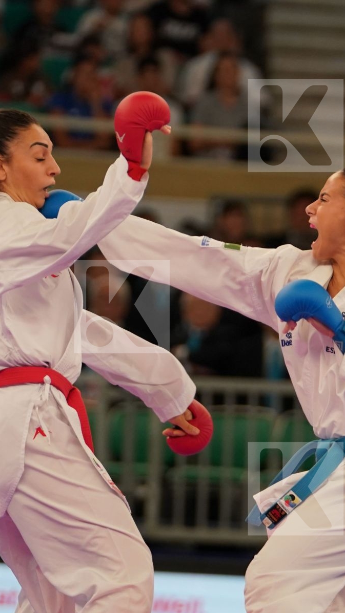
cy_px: 307
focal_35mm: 397
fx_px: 6459
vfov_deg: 5.4
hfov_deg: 3.1
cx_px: 296
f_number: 2.8
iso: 1600
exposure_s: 1/1000
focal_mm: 168
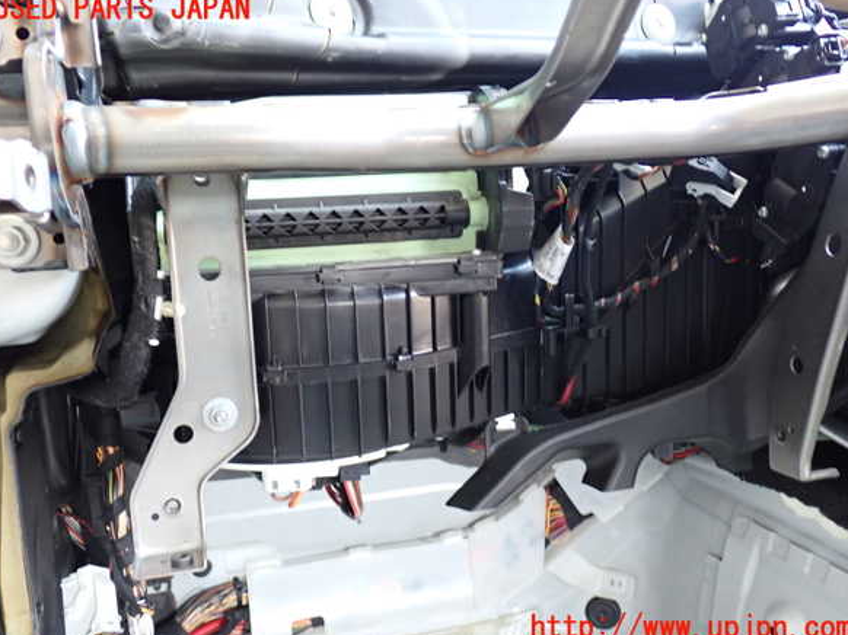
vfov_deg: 42.9
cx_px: 423
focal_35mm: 33
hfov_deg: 55.4
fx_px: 808
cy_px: 319
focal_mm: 5.79
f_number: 2.4
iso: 400
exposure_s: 1/30
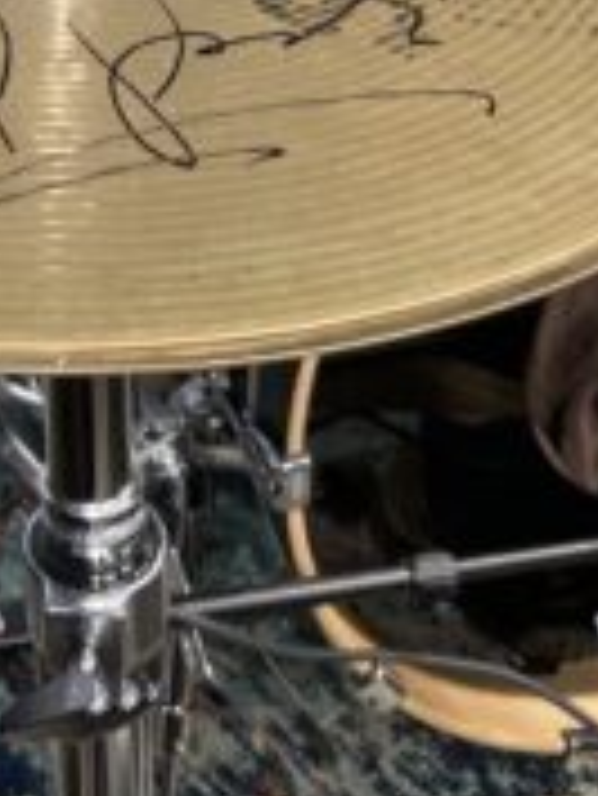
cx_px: 76
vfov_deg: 25.7
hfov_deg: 20.4
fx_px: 1633
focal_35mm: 71
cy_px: -36
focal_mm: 3.99
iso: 250
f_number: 1.8
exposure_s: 1/60
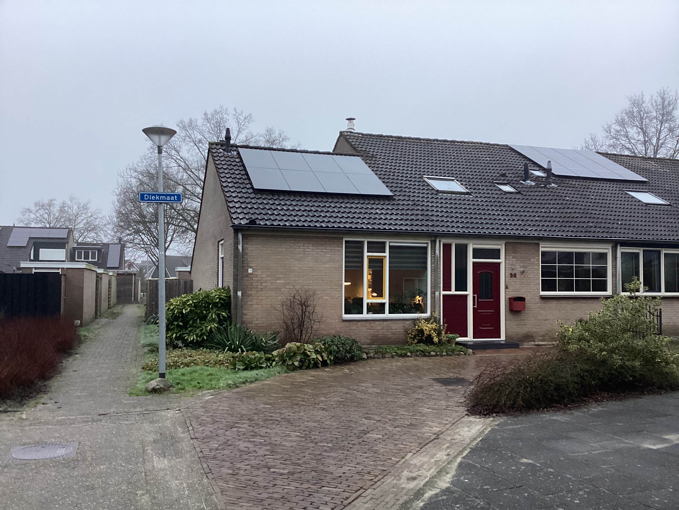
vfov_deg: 45.4
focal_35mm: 31
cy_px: 255
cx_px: 340
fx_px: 608
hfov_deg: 58.4
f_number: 2.4
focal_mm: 3.3
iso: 160
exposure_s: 1/50
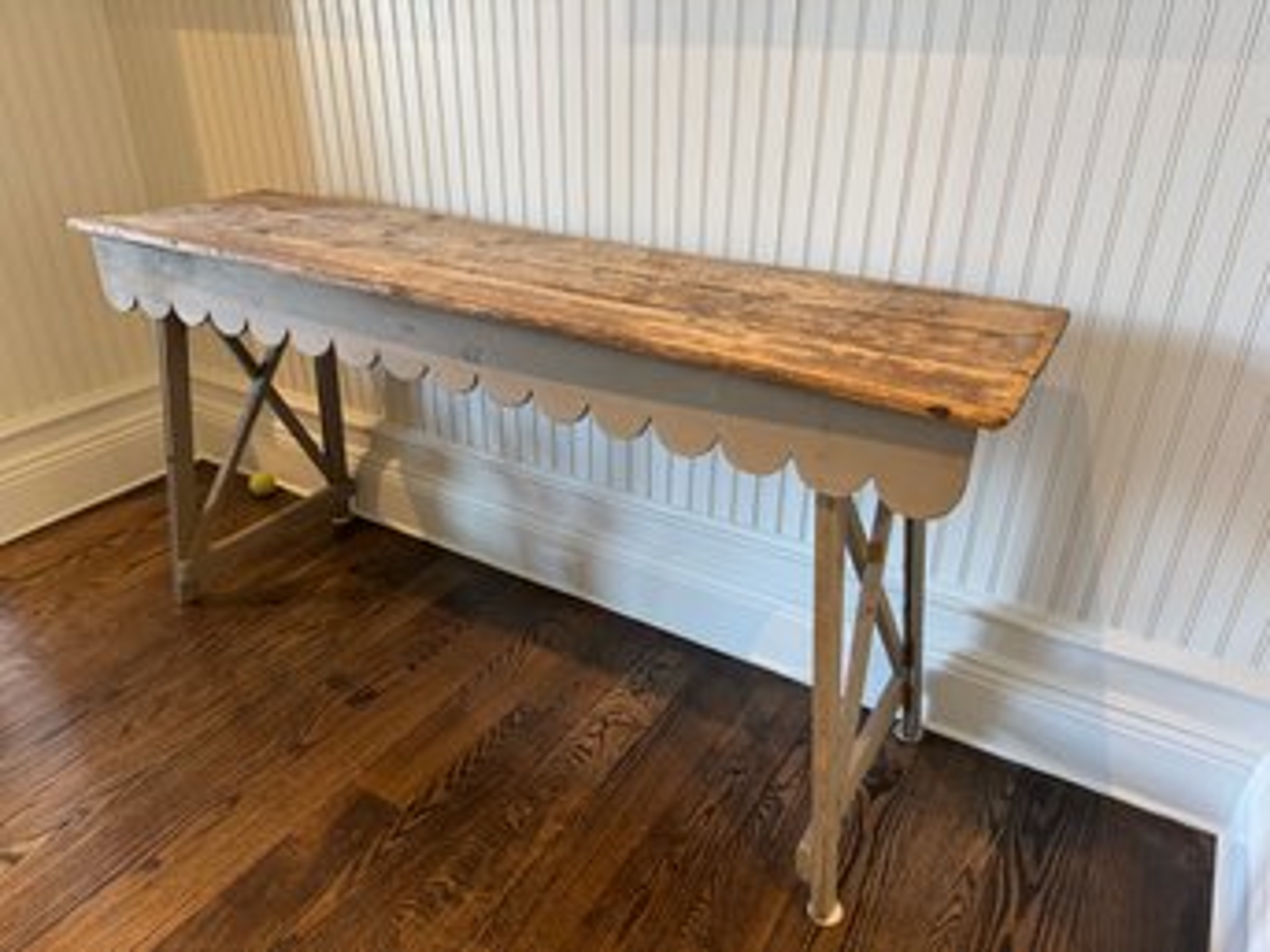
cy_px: 476
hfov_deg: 71.6
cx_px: 635
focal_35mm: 24
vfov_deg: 56.8
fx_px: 880
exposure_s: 1/60
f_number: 1.78
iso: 250
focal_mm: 6.76
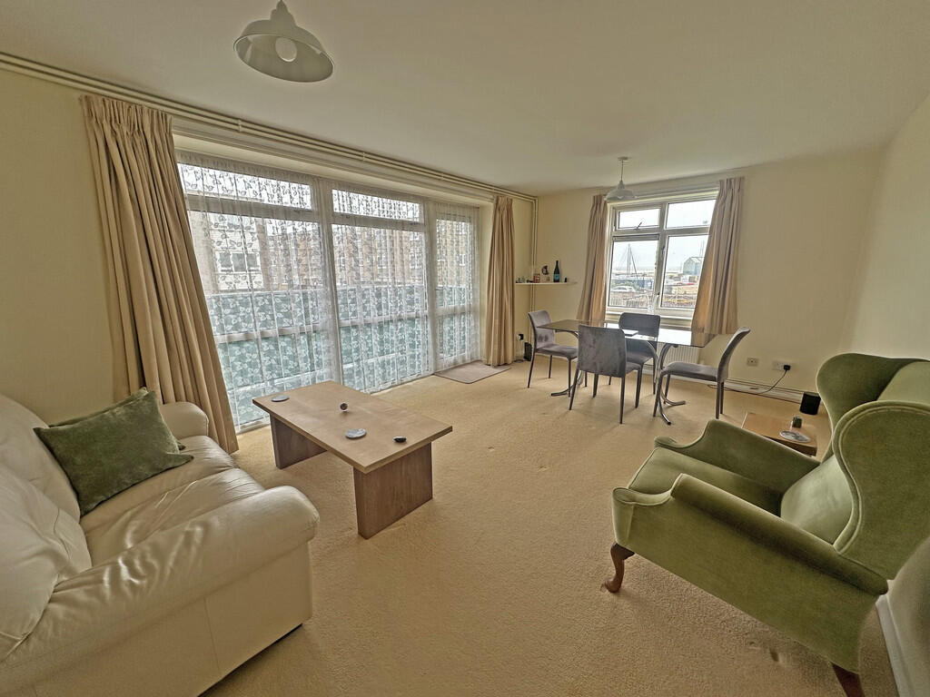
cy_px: 348
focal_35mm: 14
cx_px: 465
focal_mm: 2.22
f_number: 2.2
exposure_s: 1/128
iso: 40
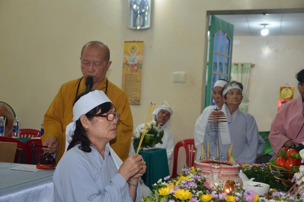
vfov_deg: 26.4
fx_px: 430
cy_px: 101
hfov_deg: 38.9
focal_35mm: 51
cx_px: 152
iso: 640
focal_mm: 34
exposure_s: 1/60
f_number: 4.5
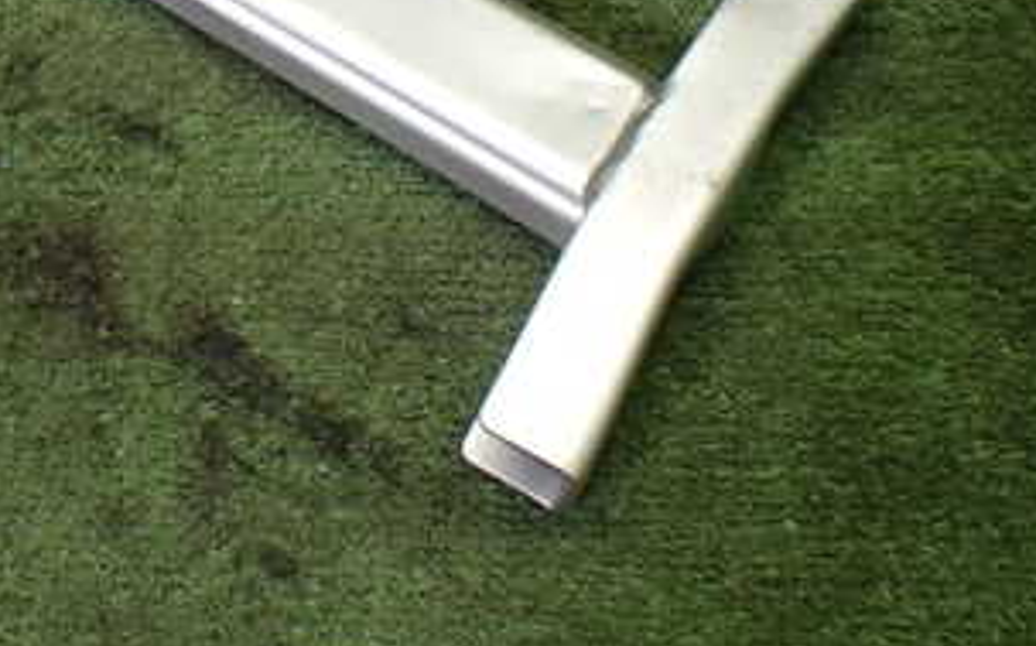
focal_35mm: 63
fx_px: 1778
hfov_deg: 31.2
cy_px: -21
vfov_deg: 19.9
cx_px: 137
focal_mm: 5.4
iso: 400
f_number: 2.3
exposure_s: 1/125
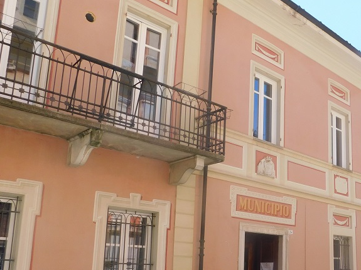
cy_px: 190
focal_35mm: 40
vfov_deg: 35.4
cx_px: 252
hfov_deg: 45.8
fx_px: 417
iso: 125
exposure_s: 1/640
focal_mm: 4
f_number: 3
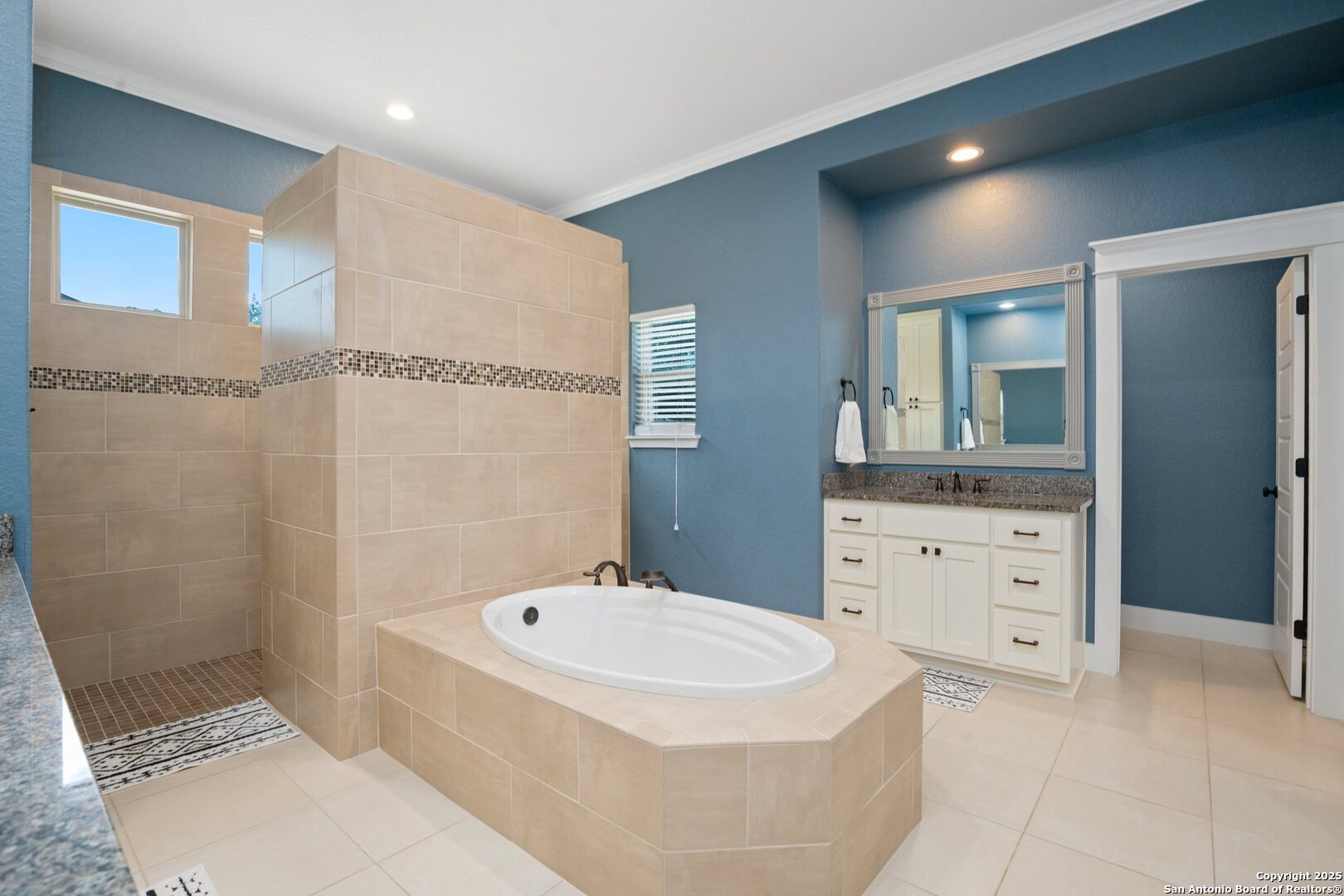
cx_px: 672
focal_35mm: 16
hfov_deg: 96.7
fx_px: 597
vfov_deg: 73.7
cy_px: 448
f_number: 9
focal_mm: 16
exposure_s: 1/30
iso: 3200
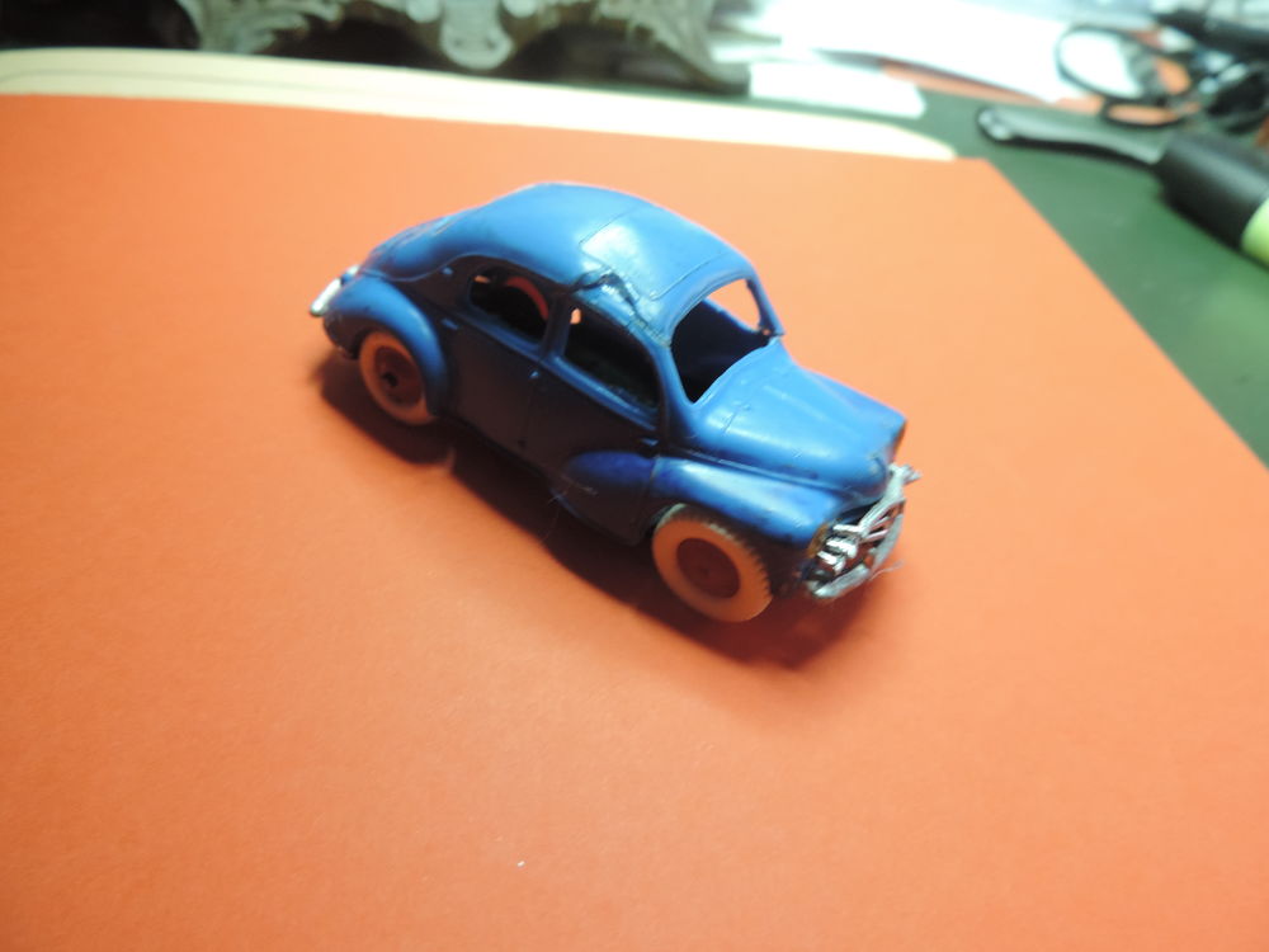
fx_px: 880
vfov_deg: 56.8
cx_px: 634
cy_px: 476
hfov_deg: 71.6
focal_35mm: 24
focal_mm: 4.3
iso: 280
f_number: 3
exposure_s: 1/30
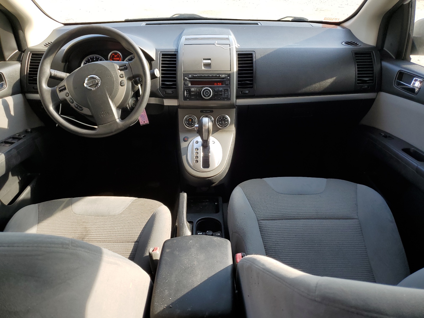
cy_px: 159
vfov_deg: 53.1
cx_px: 212
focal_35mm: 26
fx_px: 318
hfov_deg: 67.3
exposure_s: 1/278
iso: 50
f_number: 1.5
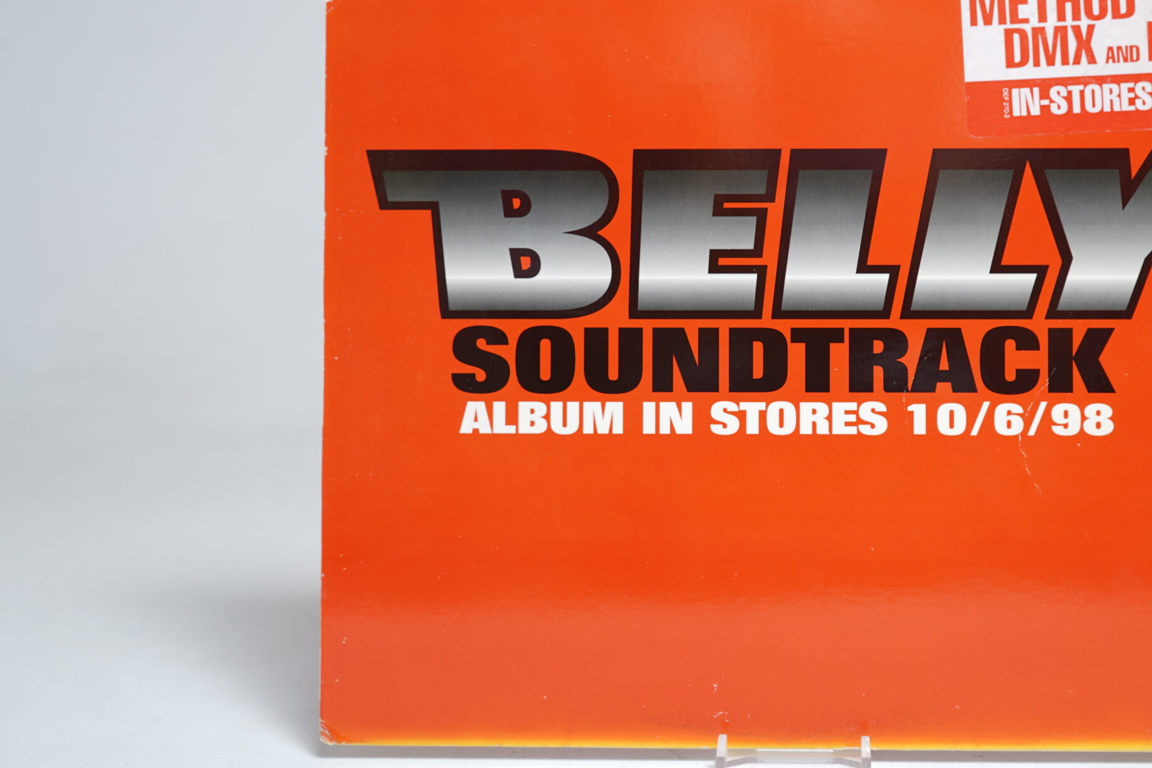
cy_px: 277
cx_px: 801
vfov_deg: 31.7
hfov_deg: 45.4
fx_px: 1344
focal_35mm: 42
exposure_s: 1/3
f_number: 5
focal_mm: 30
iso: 64
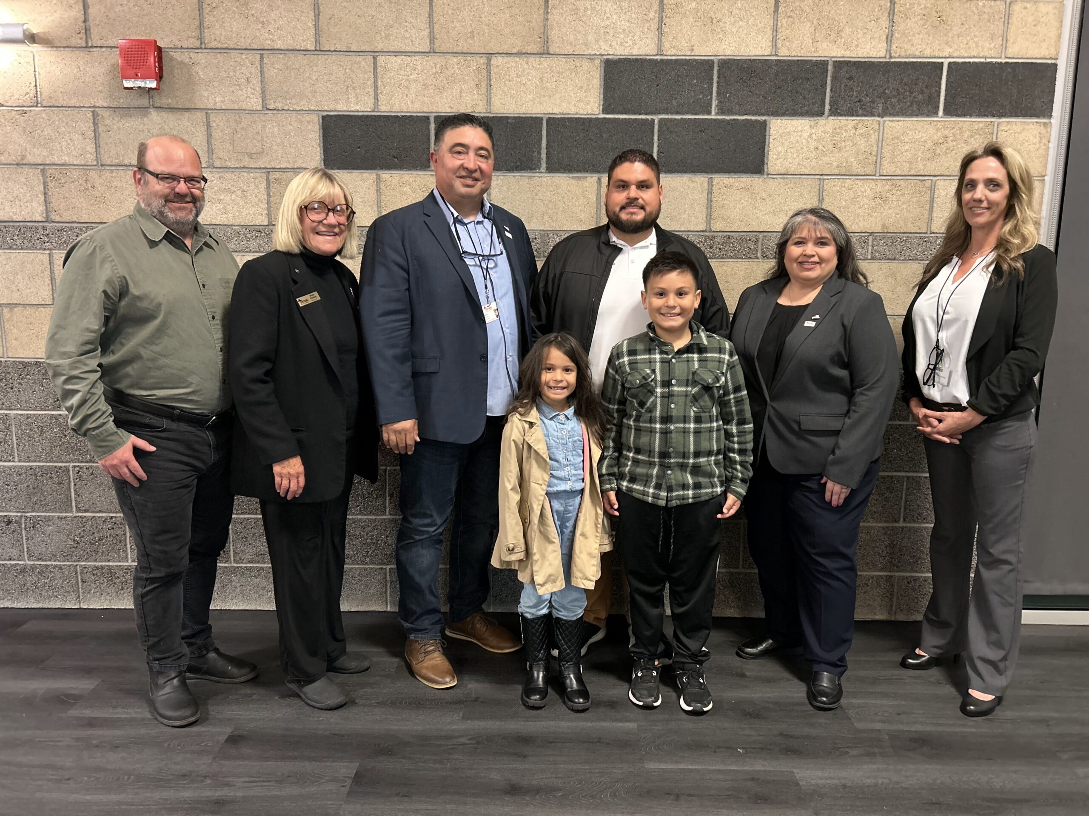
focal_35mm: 26
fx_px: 818
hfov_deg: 67.3
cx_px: 544
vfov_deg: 53.1
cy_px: 408
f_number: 1.5
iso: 500
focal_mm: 5.7
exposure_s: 1/40
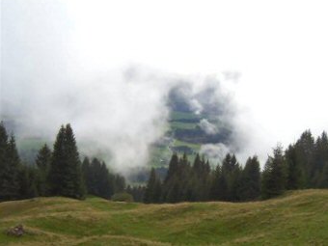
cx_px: 168
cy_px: 122
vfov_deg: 39.7
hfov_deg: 51.3
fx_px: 341
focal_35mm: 36
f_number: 5.6
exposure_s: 1/350
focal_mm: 5.6
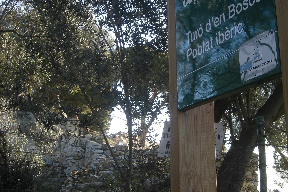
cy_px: 53
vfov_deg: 21.8
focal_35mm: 62
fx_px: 496
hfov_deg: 32.4
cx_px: 141
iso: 64
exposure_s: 1/167
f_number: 3.1
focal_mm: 7.1
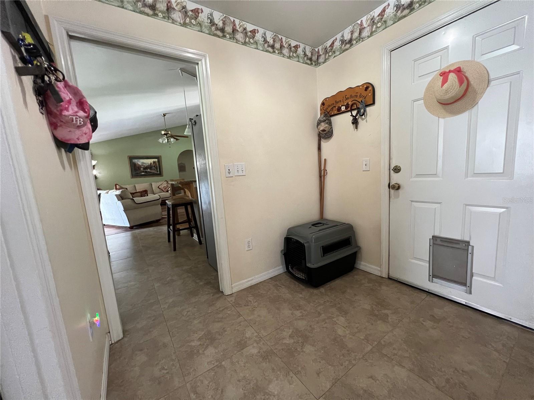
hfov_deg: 106.2
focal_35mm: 13
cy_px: 200
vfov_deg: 89.9
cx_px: 267
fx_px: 201
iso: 640
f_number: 1.8
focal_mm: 1.57
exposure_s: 1/60
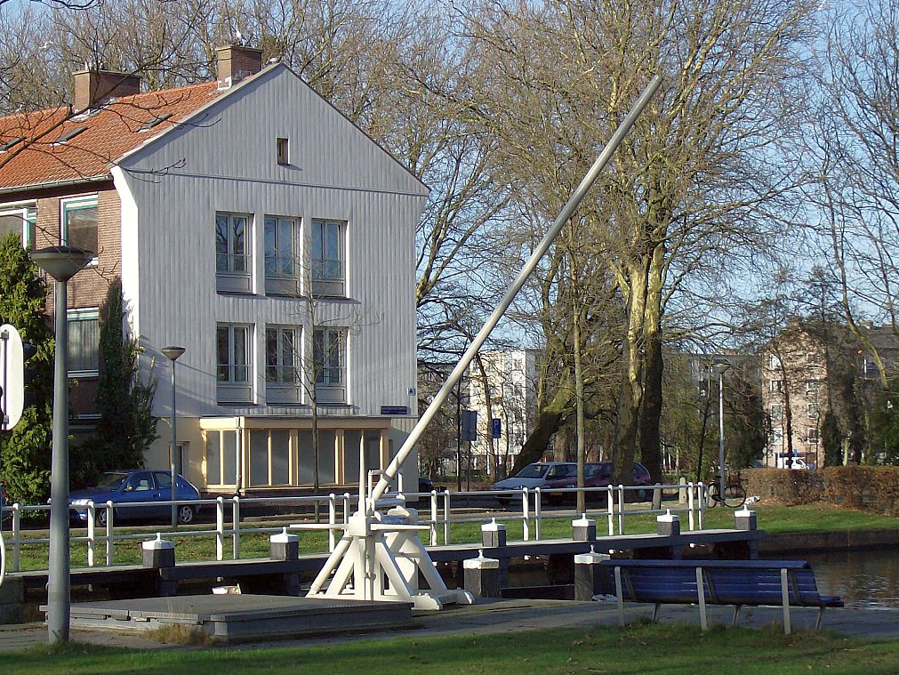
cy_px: 337
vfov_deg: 14.7
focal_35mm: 101
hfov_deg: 19.4
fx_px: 2624
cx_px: 450
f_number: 4.6
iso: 100
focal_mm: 16.6
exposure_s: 1/541
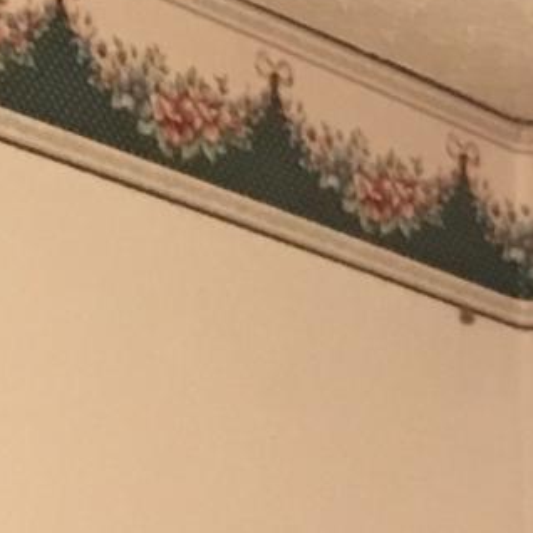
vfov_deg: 6.4
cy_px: 1753
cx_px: 1855
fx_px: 4216
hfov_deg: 6.3
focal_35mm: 242
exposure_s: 1/15
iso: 80
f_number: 2.2
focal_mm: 4.15
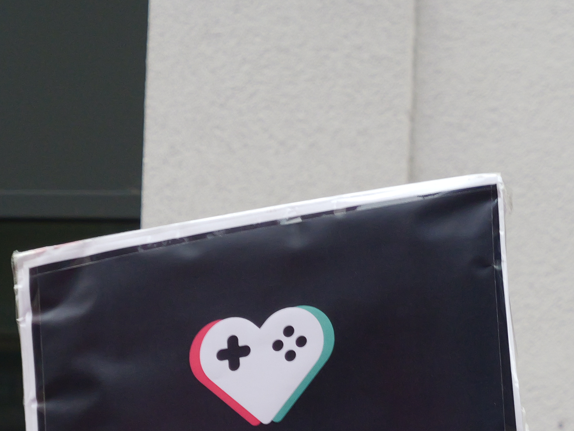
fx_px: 6137
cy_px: 638
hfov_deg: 5.4
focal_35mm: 370
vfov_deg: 4.0
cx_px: 352
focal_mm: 60
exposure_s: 1/100
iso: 1000
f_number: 4
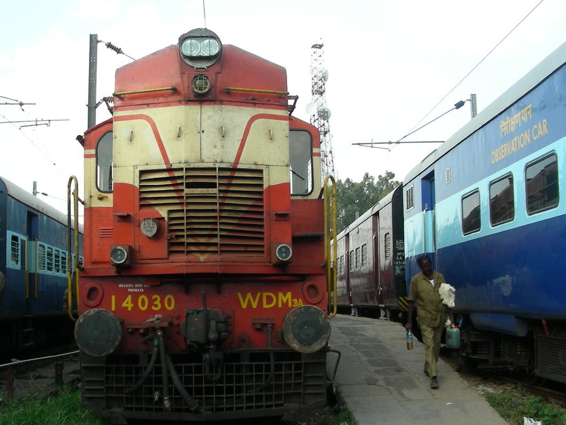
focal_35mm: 45
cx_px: 253
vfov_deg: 32.2
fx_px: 736
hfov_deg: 42.0
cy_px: 237
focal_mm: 6.3
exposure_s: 1/170
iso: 50
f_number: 4
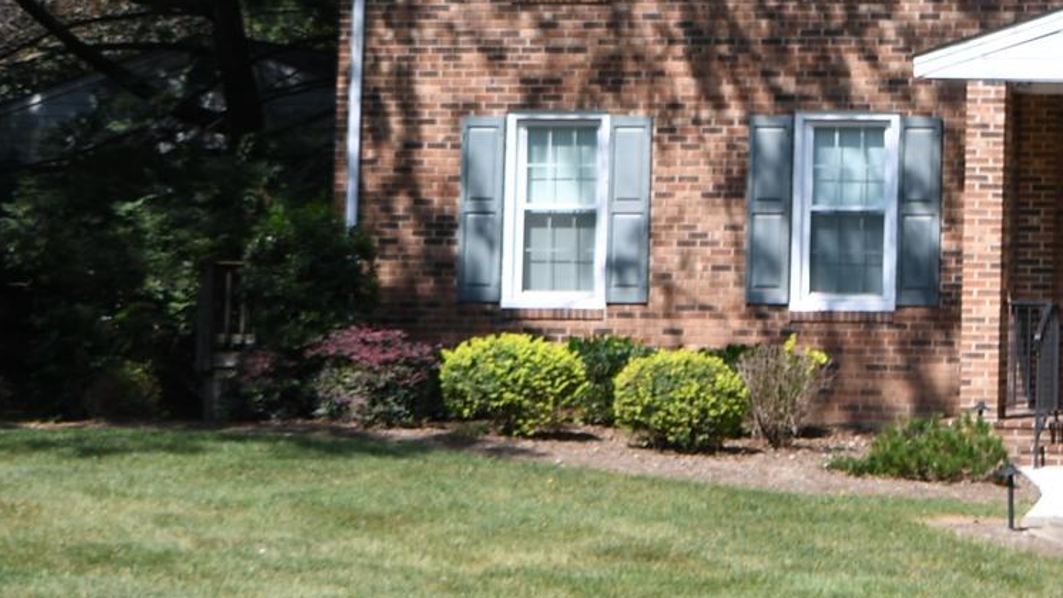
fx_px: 3242
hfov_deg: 17.7
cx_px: 1270
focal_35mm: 115
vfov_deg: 10.5
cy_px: 52
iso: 100
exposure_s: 1/250
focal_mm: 20
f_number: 6.3
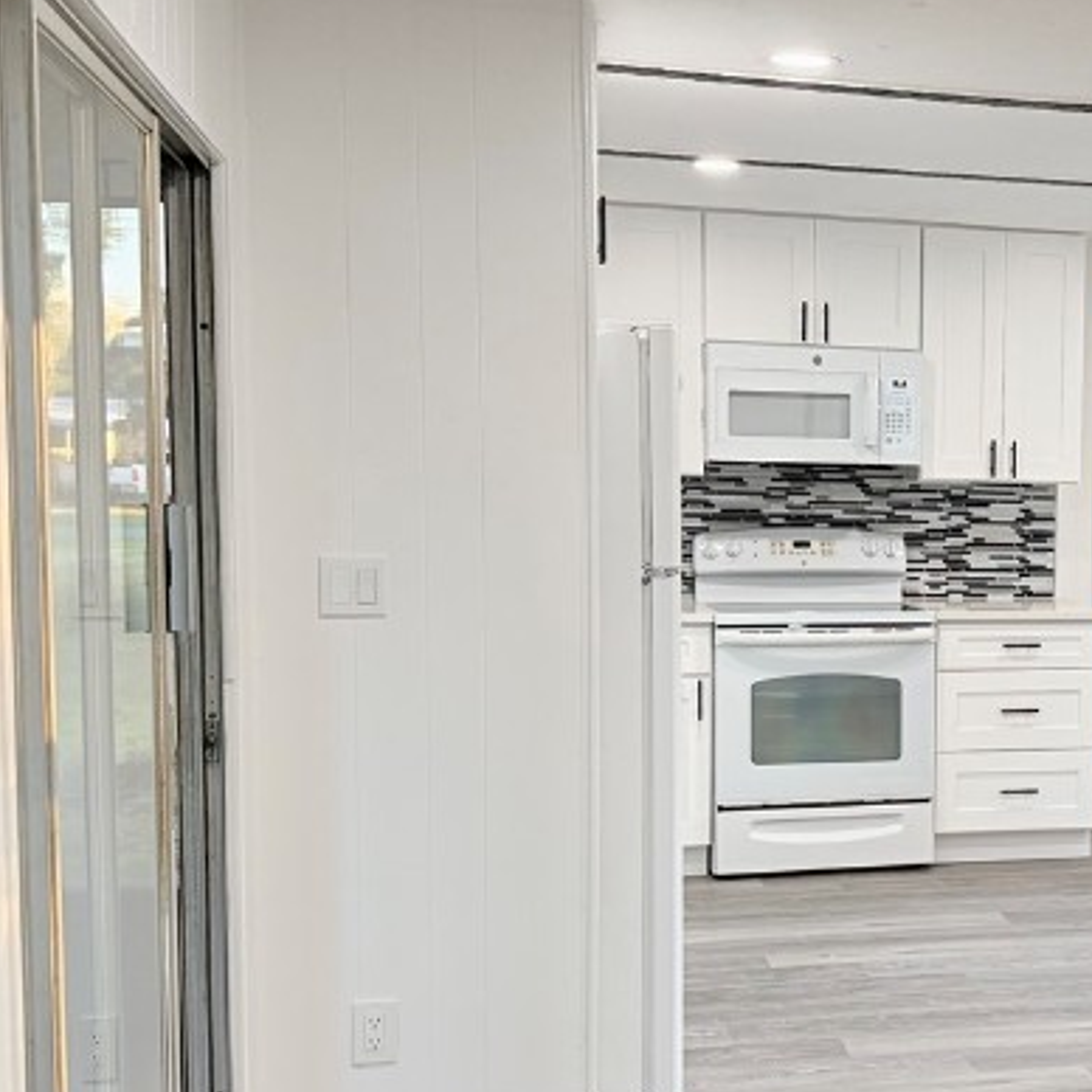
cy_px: 630
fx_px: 1999
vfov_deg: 30.5
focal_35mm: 56
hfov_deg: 28.7
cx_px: 1078
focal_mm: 6.76
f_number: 1.78
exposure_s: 1/148
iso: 160
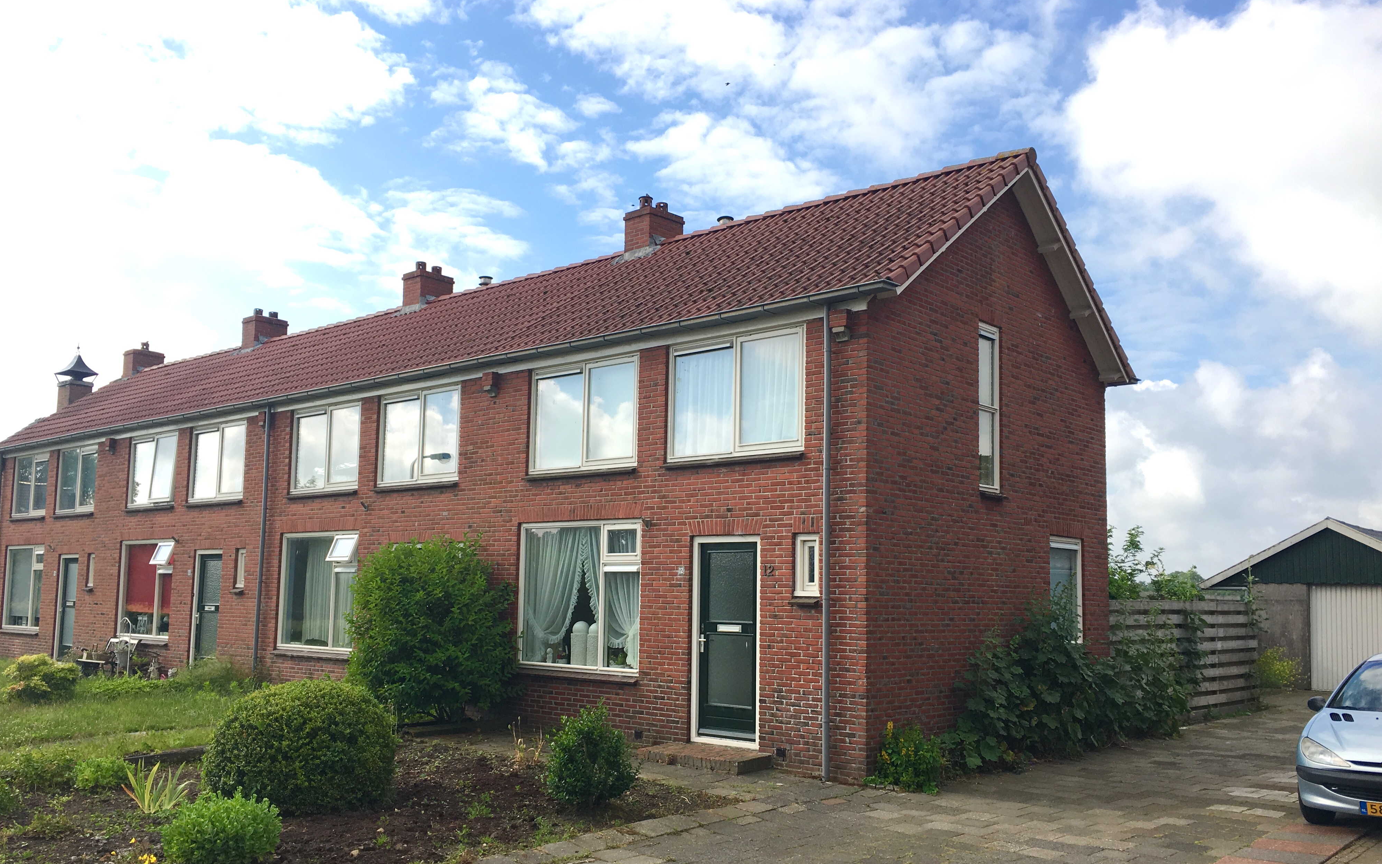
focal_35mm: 31
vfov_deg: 40.5
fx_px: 1168
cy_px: 487
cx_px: 694
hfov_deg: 61.2
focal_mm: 4.15
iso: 25
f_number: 2.2
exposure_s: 1/938
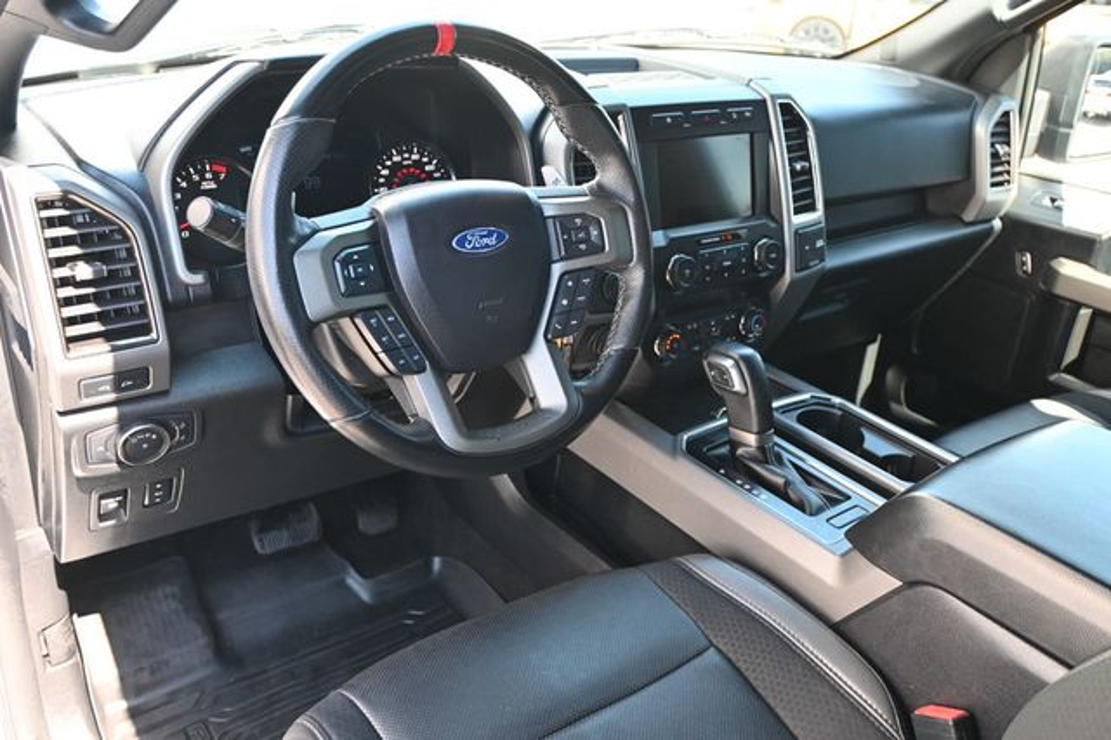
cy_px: 370
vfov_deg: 41.7
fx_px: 972
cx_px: 556
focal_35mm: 32
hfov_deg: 59.5
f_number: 4
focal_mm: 21
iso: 800
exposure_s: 1/125
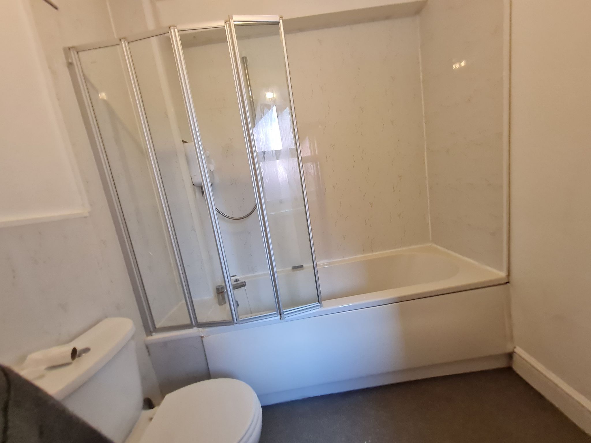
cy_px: 222
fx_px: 222
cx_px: 296
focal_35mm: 13
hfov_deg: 106.2
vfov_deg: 89.9
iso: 200
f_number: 2.2
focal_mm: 1.74
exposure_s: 1/50
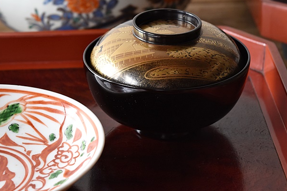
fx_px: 874
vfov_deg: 12.5
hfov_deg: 18.6
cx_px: 139
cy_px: 69
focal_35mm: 110
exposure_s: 1/13
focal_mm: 55
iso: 800
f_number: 5.6
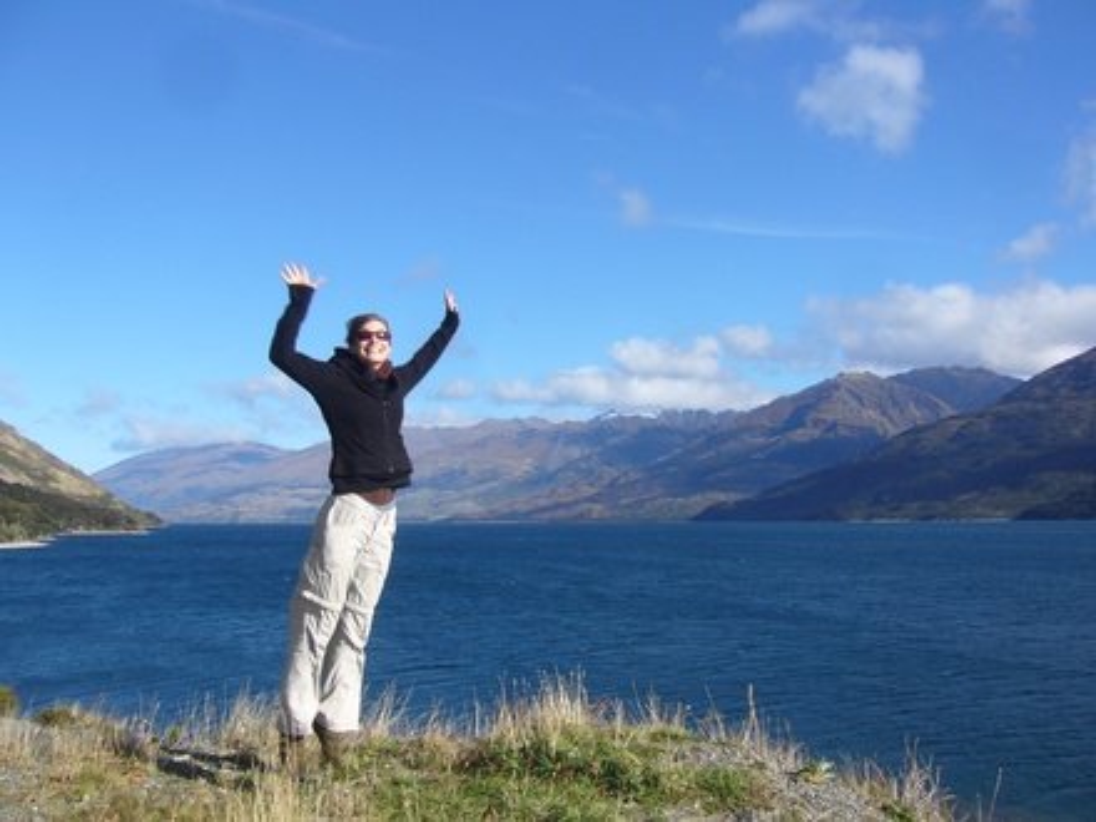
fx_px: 1108
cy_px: 411
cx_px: 548
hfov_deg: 52.6
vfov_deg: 40.7
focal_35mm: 35
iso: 80
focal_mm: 5.8
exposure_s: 1/250
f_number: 5.6
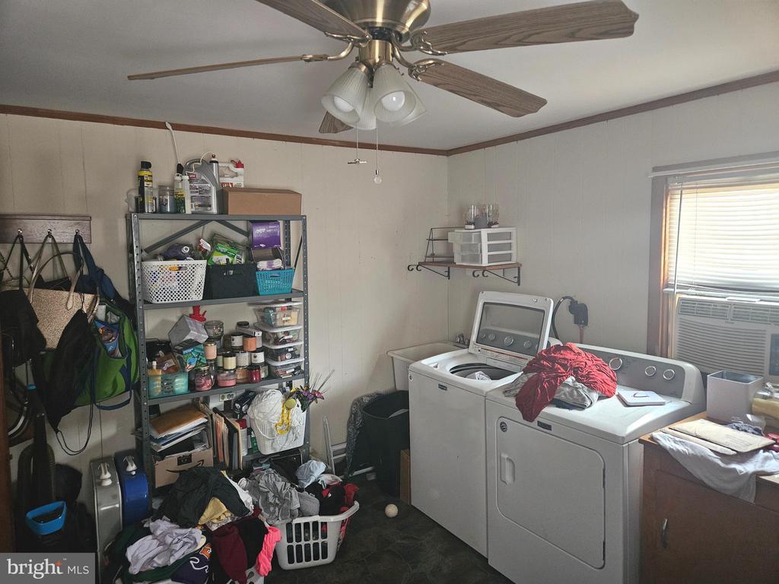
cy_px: 292
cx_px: 390
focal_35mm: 23
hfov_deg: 73.9
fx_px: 518
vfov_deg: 58.9
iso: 500
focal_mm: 5.4
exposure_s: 1/30
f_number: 1.8
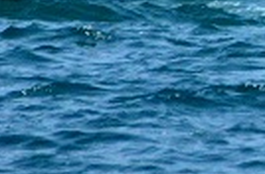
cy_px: -466
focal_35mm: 3367
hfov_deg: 0.6
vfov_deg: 0.4
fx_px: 24670
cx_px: 980
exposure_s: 1/8000
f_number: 5.6
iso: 2000
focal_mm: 300
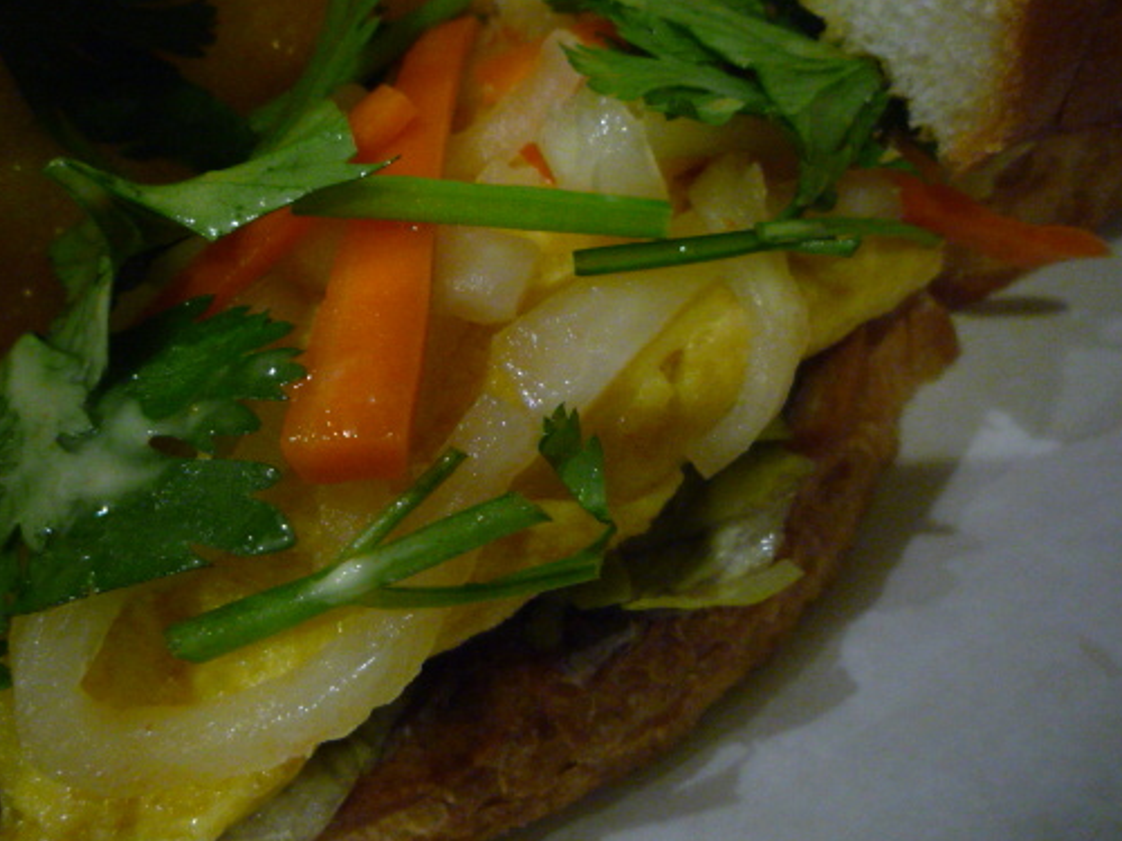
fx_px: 1037
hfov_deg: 56.1
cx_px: 415
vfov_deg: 43.8
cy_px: 312
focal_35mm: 32
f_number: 2.8
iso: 400
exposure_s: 1/8
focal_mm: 4.4
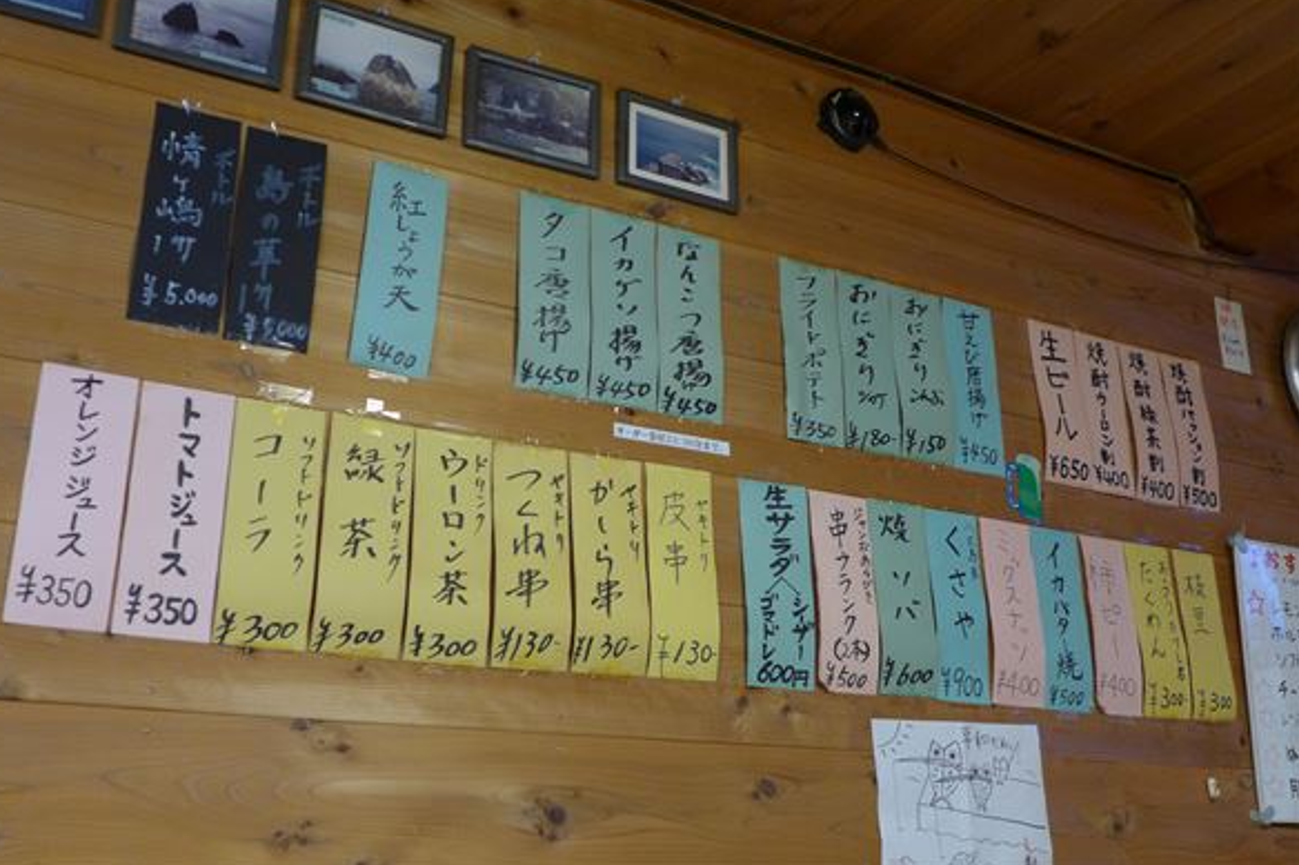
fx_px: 1371
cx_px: 636
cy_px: 429
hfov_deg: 50.7
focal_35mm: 38
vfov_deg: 35.0
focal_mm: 7.3
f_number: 1.7
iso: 400
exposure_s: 1/50
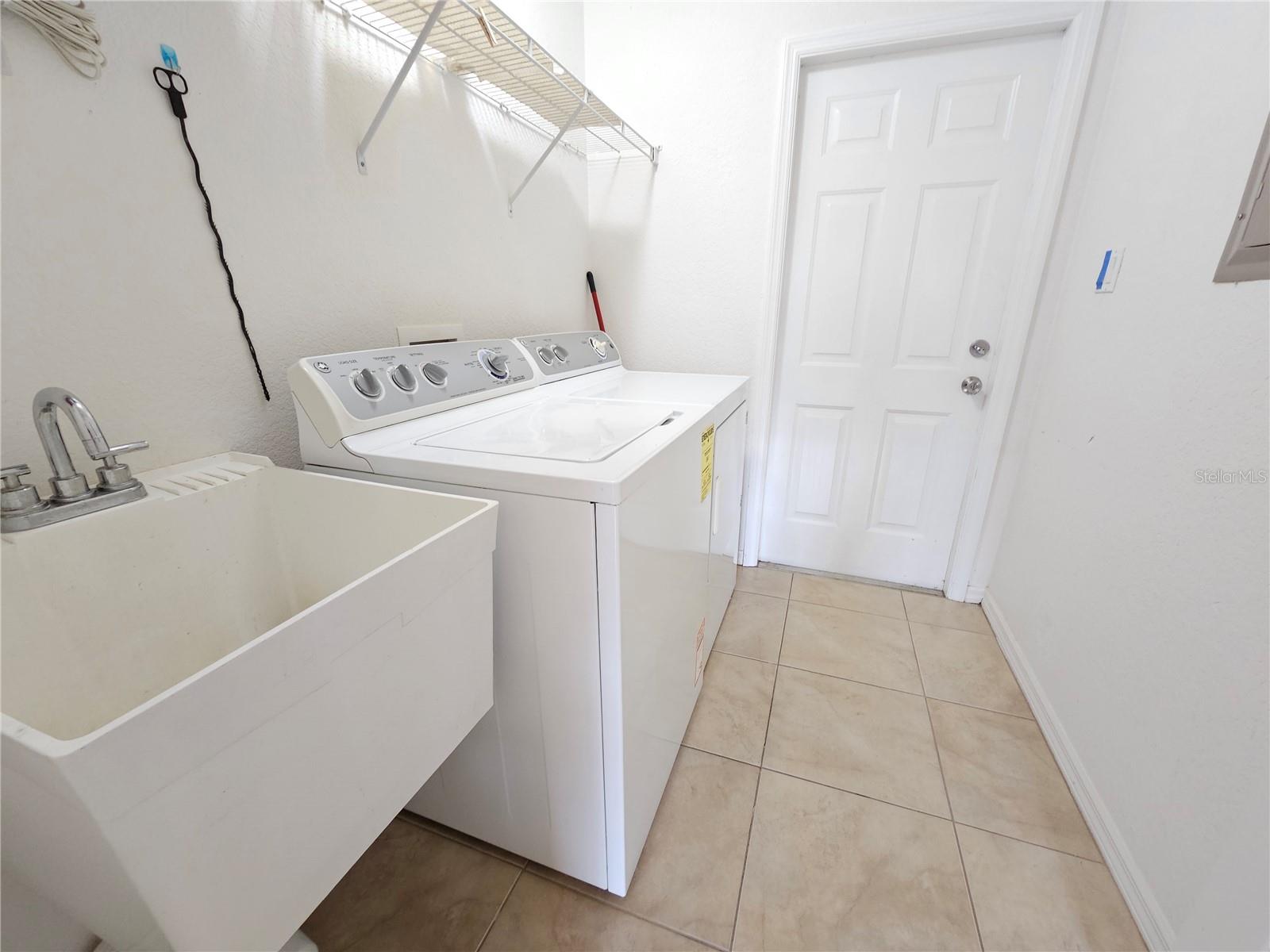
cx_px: 635
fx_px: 477
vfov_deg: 89.9
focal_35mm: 13
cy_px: 476
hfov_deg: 106.2
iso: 320
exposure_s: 1/40
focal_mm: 2.2
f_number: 2.2
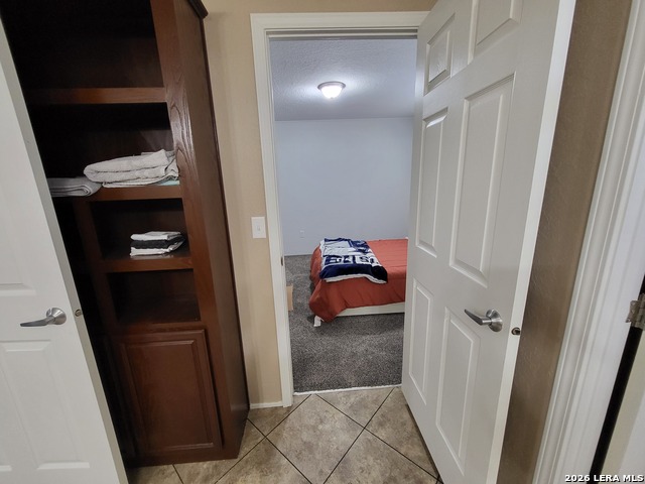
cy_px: 242
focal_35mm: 13
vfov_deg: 89.9
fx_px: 242
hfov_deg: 106.2
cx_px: 322
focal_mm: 1.74
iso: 400
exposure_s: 1/60
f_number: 2.2
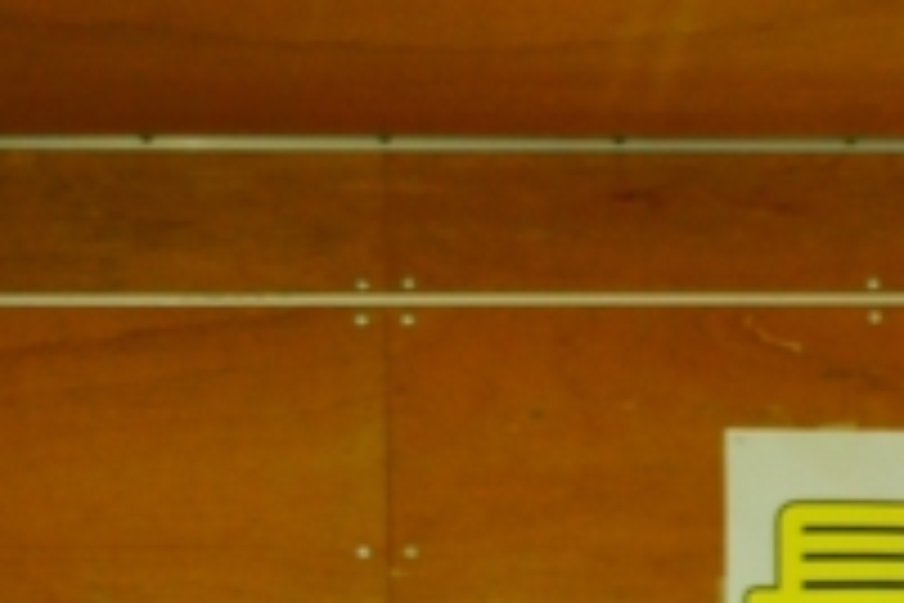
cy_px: 299
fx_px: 7583
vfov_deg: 4.6
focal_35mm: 302
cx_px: 1741
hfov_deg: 6.6
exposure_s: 1/80
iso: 500
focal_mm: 51
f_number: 5.6
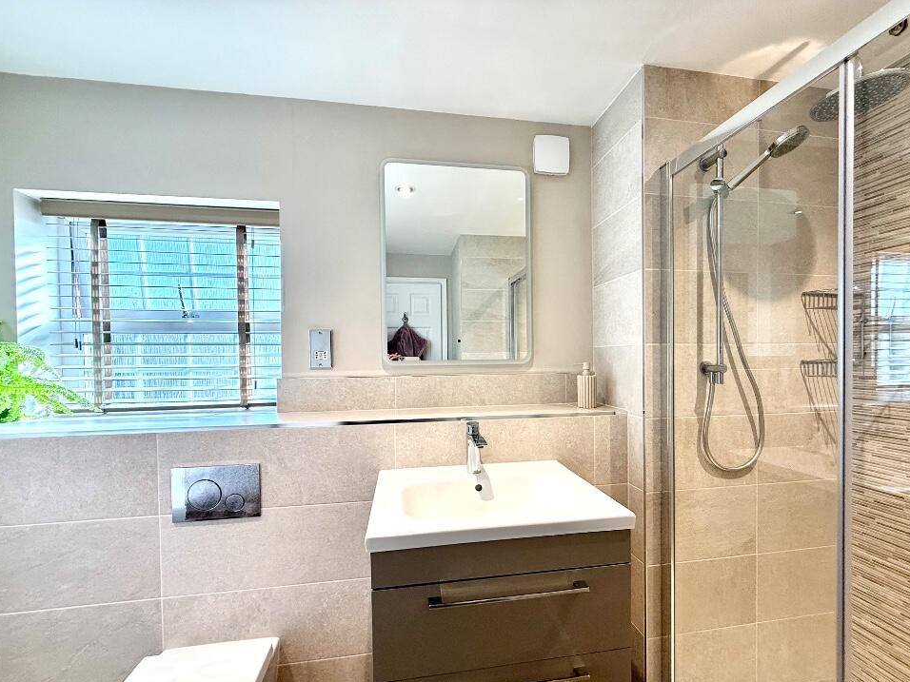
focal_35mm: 15
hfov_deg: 98.1
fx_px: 394
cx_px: 467
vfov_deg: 81.6
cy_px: 364
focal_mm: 2.22
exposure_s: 1/100
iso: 160
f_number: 2.2
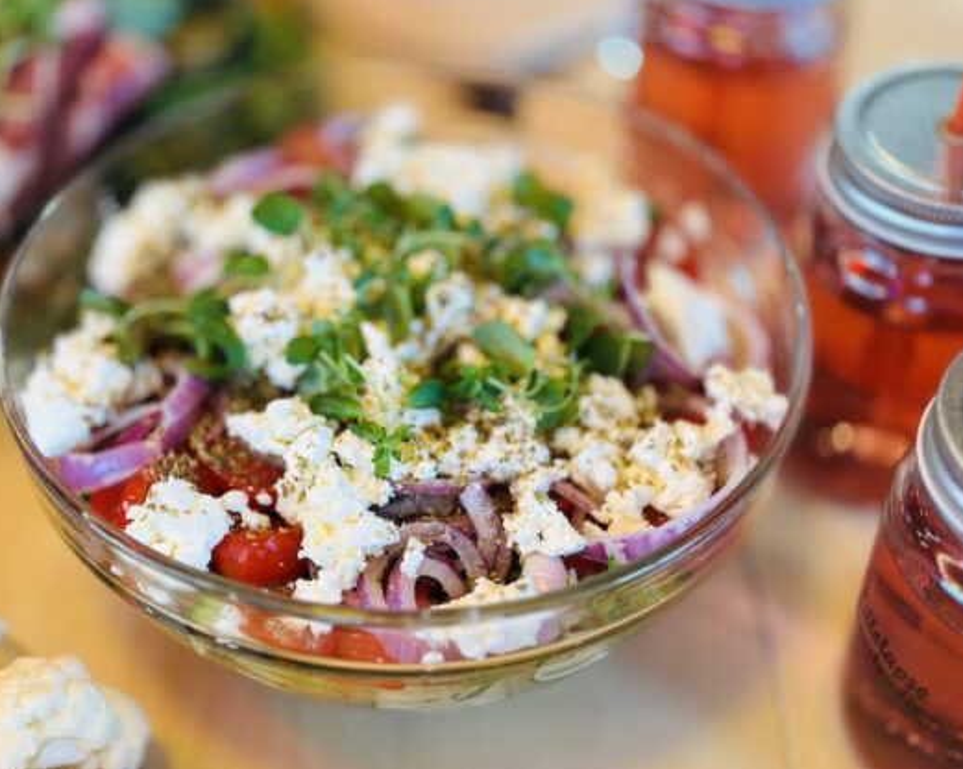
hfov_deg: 34.7
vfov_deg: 28.1
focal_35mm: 54
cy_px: 370
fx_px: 1538
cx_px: 423
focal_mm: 6.86
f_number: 1.78
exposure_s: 1/50
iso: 250
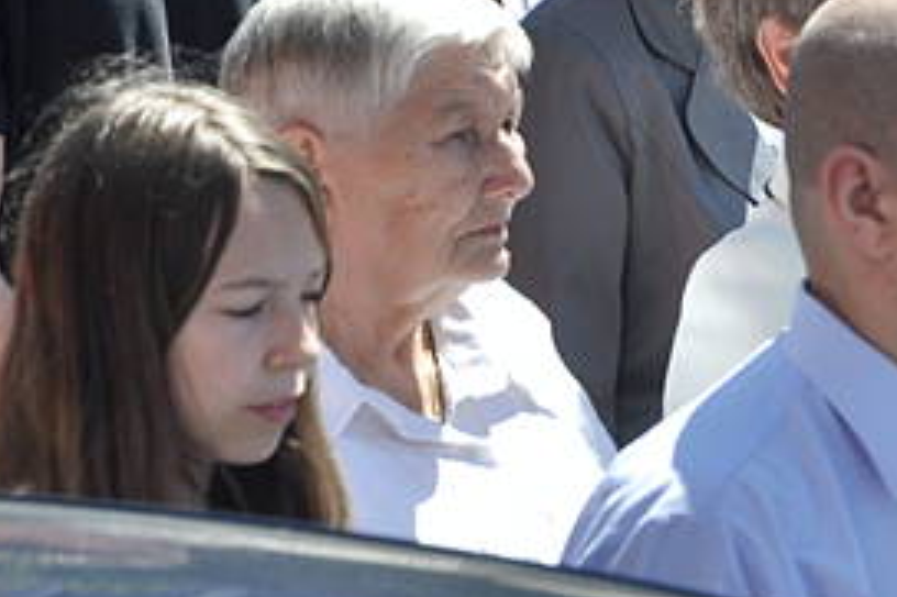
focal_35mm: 492
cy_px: 335
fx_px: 12240
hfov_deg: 4.2
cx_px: 1359
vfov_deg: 2.8
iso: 400
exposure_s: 1/1000
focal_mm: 105
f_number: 8
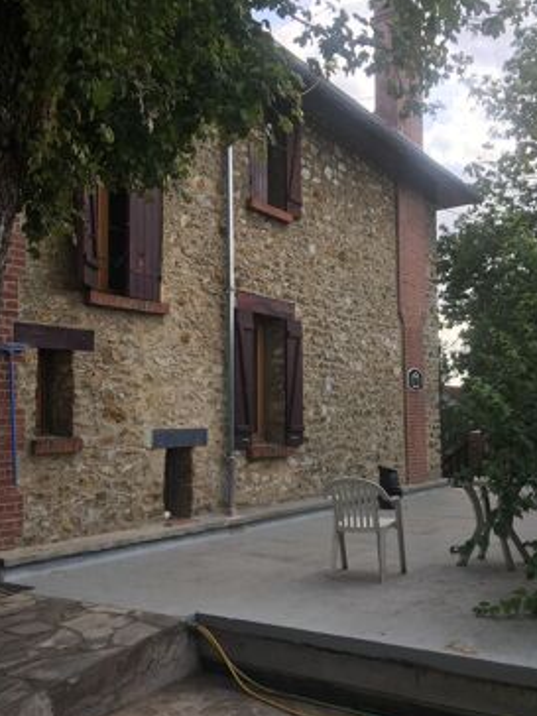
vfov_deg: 53.9
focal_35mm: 34
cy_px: 373
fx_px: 703
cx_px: 303
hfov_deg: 41.7
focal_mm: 4.15
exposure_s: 1/420
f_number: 2.2
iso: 25
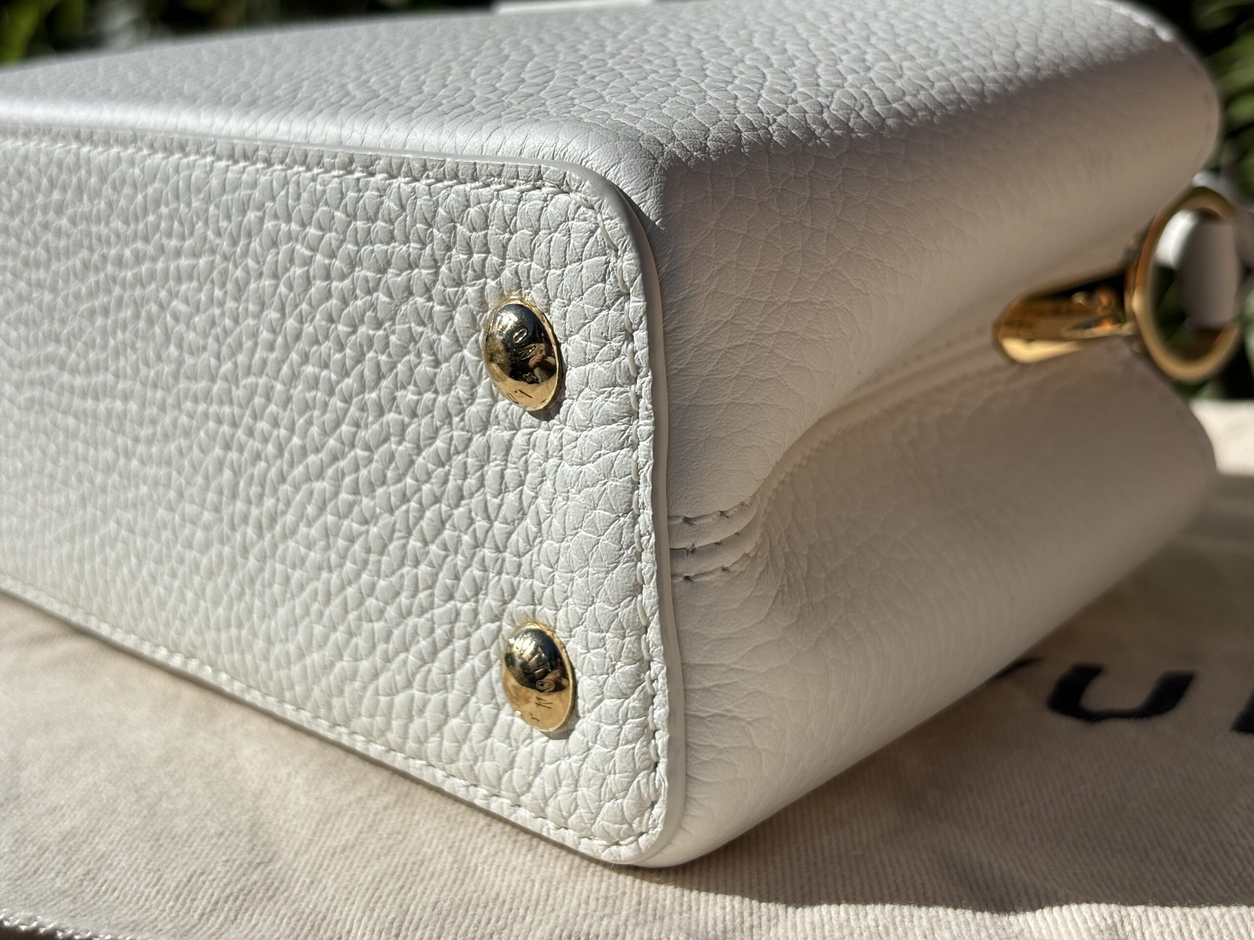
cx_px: 627
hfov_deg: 36.8
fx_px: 1884
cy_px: 470
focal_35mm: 52
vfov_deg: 28.0
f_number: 1.6
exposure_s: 1/7692
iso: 32
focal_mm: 5.96
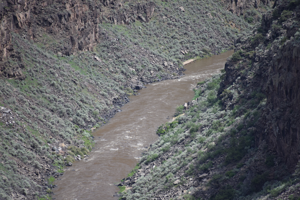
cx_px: 150
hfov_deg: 6.9
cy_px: 100
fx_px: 2500
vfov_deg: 4.6
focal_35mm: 300
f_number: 5.6
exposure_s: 1/640
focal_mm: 300
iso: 320
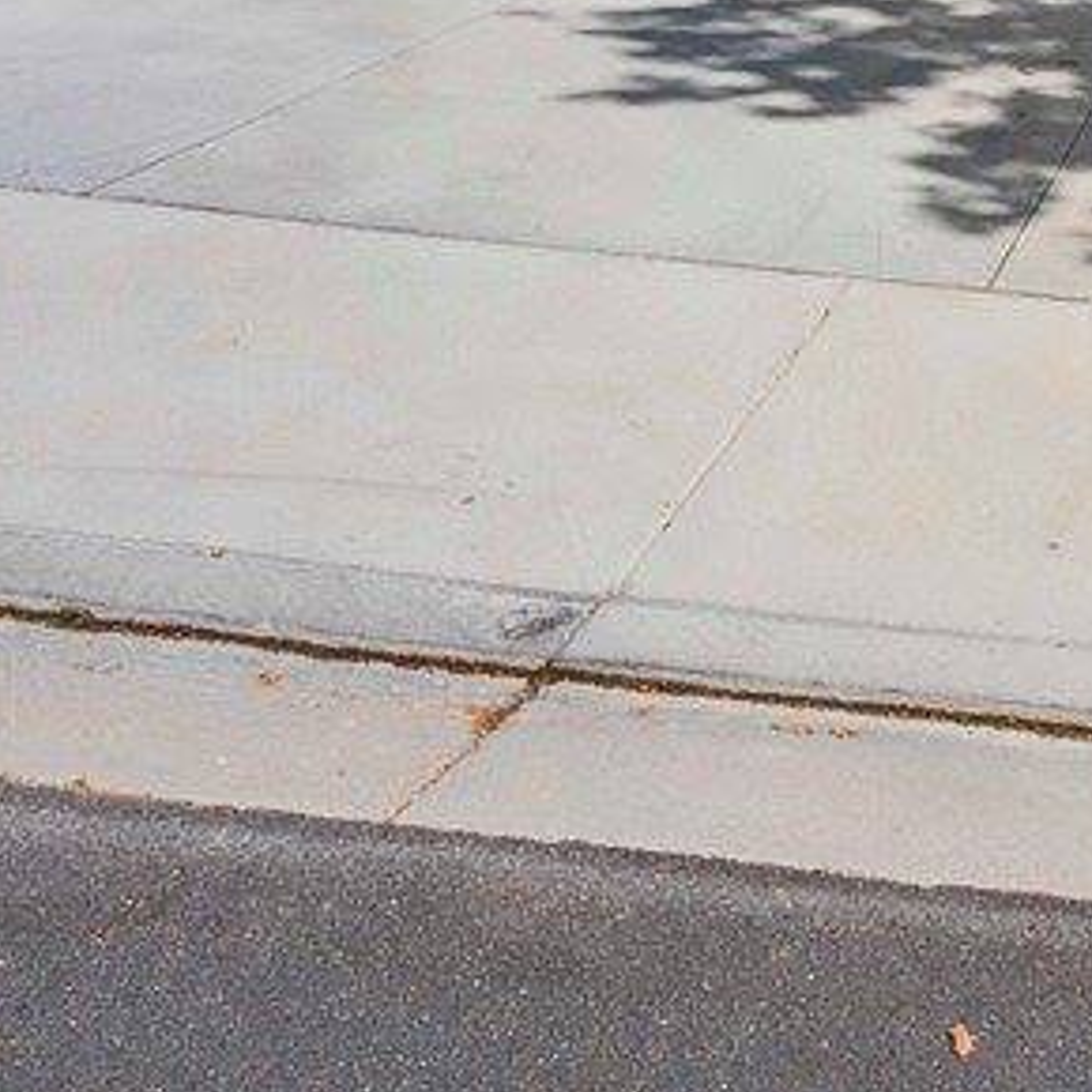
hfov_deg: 27.9
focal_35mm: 50
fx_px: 1785
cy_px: -282
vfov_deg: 28.6
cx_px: 1435
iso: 200
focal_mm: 8
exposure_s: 1/250
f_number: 9
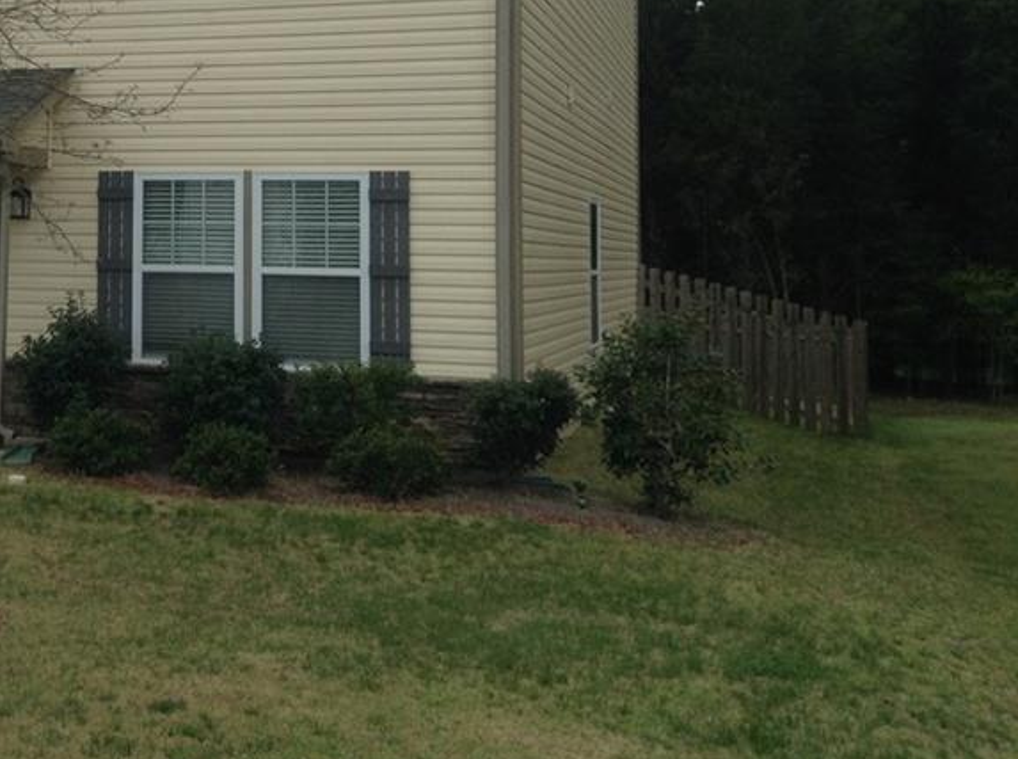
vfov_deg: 24.2
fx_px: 1731
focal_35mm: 59
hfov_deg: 31.5
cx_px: 140
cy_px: 123
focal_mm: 3.3
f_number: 2.4
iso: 25
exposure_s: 1/950
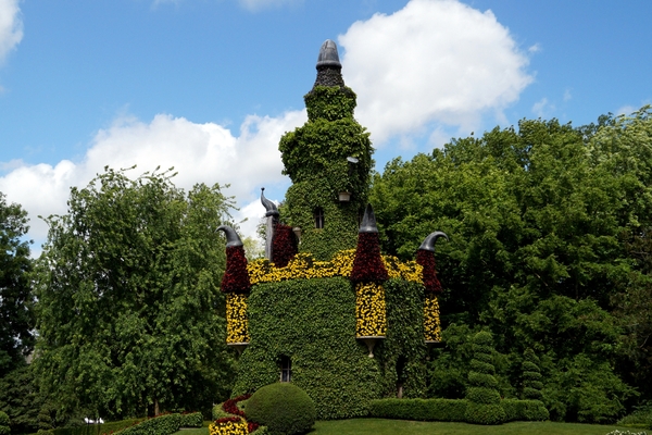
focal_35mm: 36
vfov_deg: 36.9
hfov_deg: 53.1
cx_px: 326
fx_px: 652
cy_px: 218
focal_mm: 24
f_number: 4
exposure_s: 1/2000
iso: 250
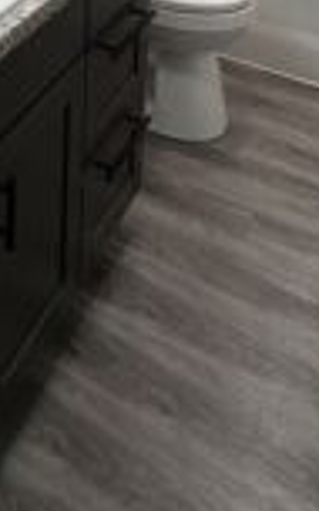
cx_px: -37
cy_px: -234
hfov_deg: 23.3
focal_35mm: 52
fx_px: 723
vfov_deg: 27.9
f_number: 2.2
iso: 100
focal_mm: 2.22
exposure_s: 1/120
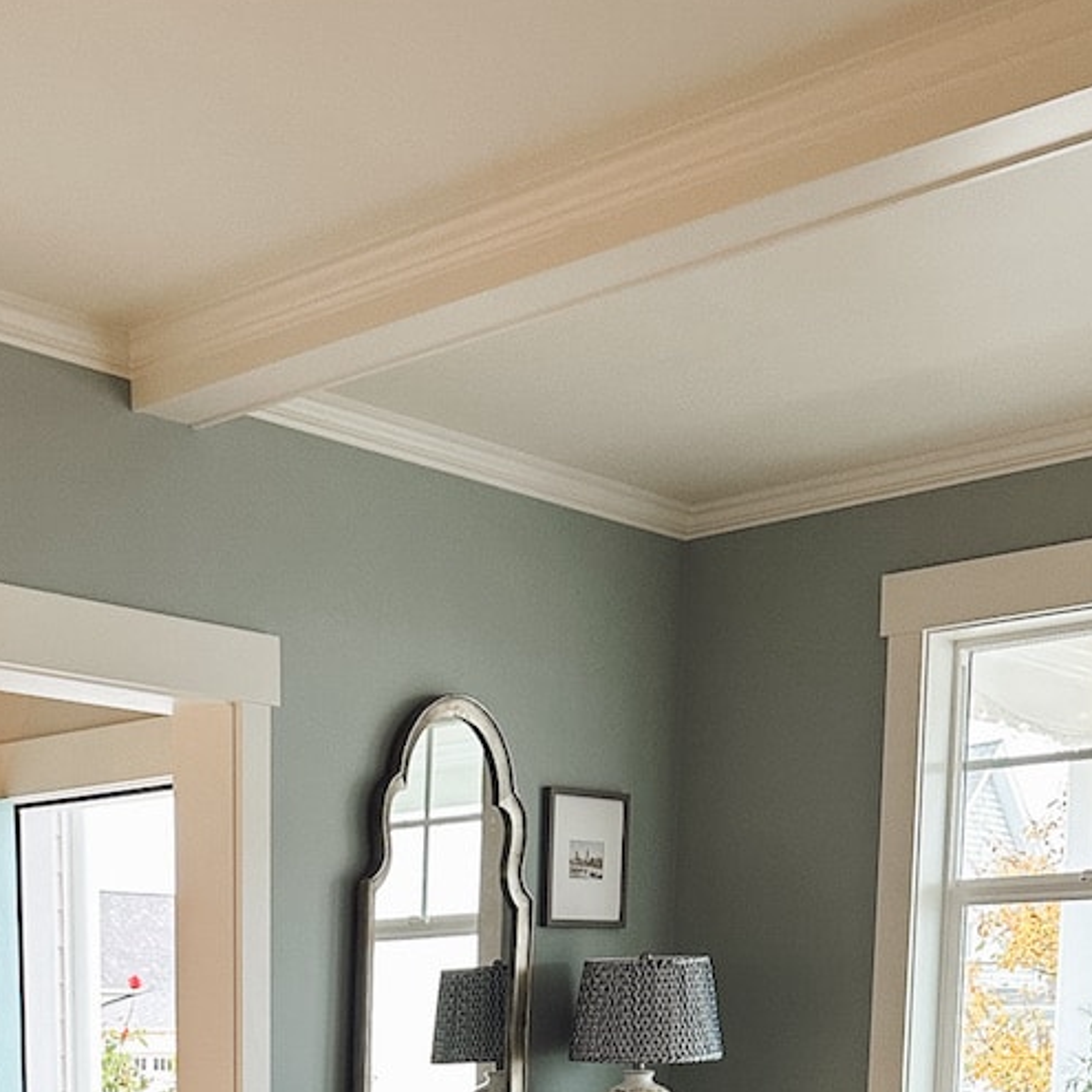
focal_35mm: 56
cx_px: 185
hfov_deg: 29.7
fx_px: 1999
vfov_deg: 27.1
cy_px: 1305
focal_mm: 6.86
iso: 200
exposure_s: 1/60
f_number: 1.8
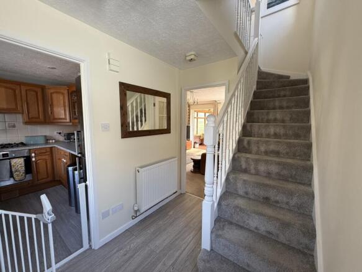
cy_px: 136
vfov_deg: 85.7
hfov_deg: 102.1
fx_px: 146
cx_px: 181
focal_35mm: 14
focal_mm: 2.22
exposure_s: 1/99
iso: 160
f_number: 2.2
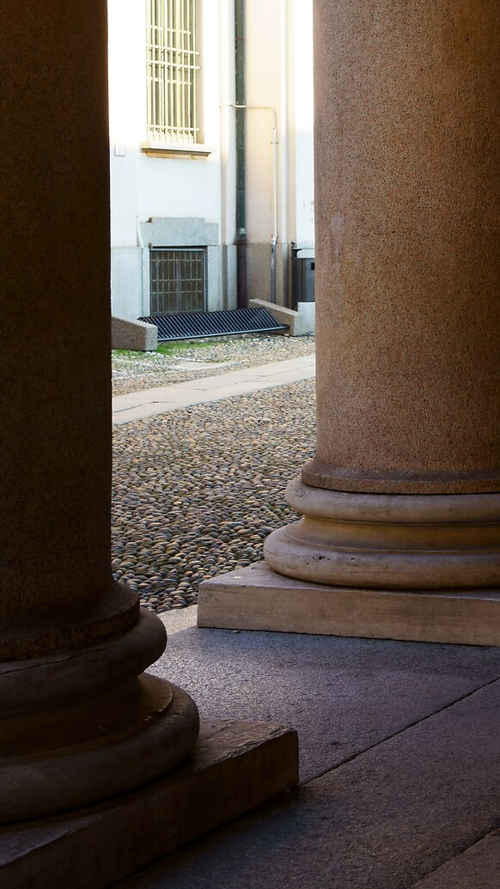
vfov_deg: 24.7
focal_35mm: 85
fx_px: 2004
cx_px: 577
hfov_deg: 13.9
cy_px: 220
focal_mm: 35
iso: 100
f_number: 10
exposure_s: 1/25
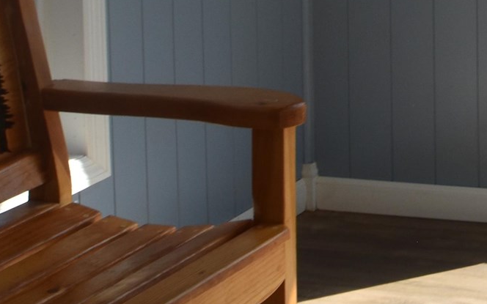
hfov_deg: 13.5
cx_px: 948
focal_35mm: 134
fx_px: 1783
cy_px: -314
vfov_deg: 9.1
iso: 250
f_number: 8
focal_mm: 19
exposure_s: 1/250
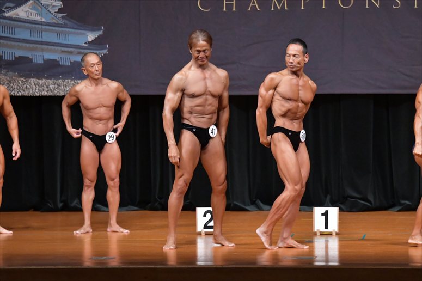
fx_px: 2812
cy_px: 140
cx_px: 211
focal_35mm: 240
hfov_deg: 8.6
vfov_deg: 5.7
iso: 6400
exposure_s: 1/400
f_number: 5.6
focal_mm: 160
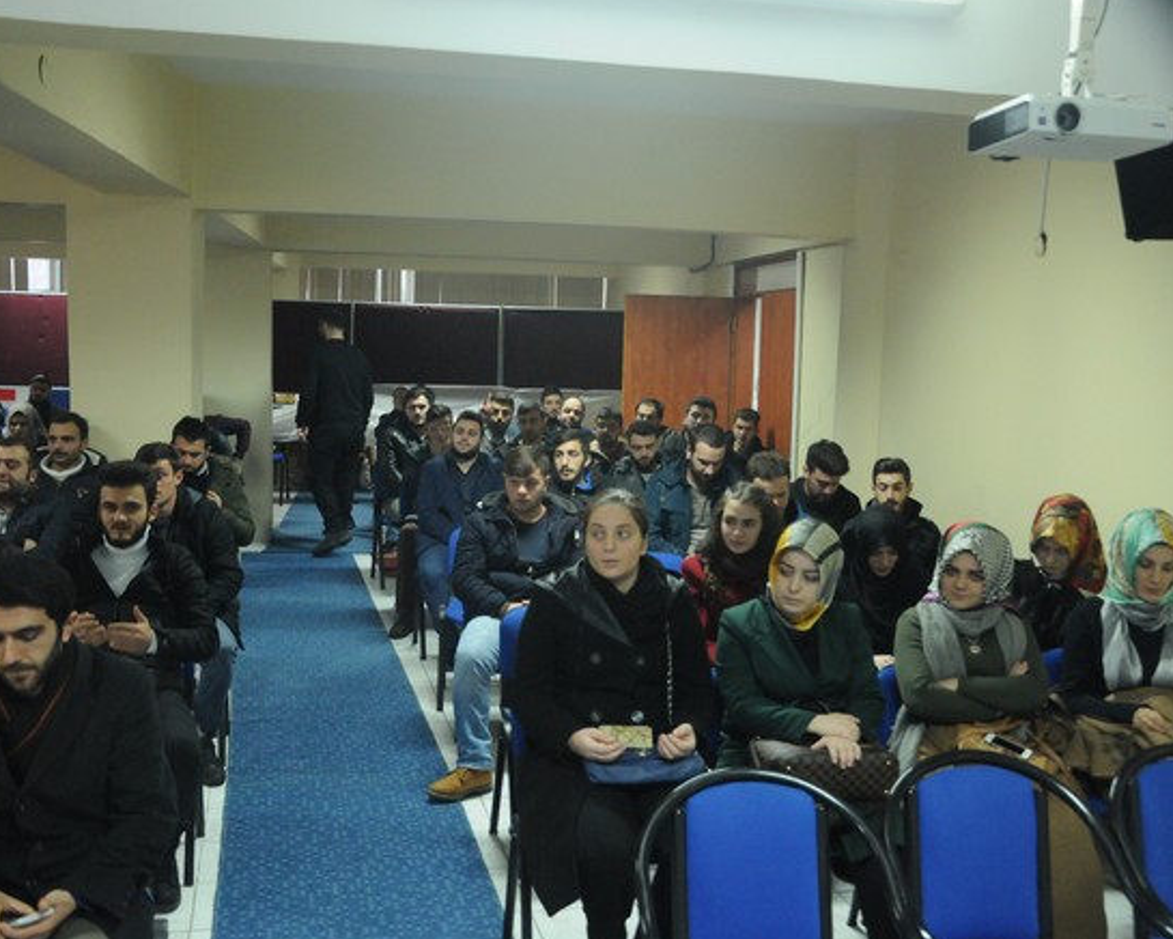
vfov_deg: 39.2
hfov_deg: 47.9
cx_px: 570
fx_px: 1319
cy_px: 468
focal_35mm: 38
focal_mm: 22
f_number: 3.8
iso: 2000
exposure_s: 1/40
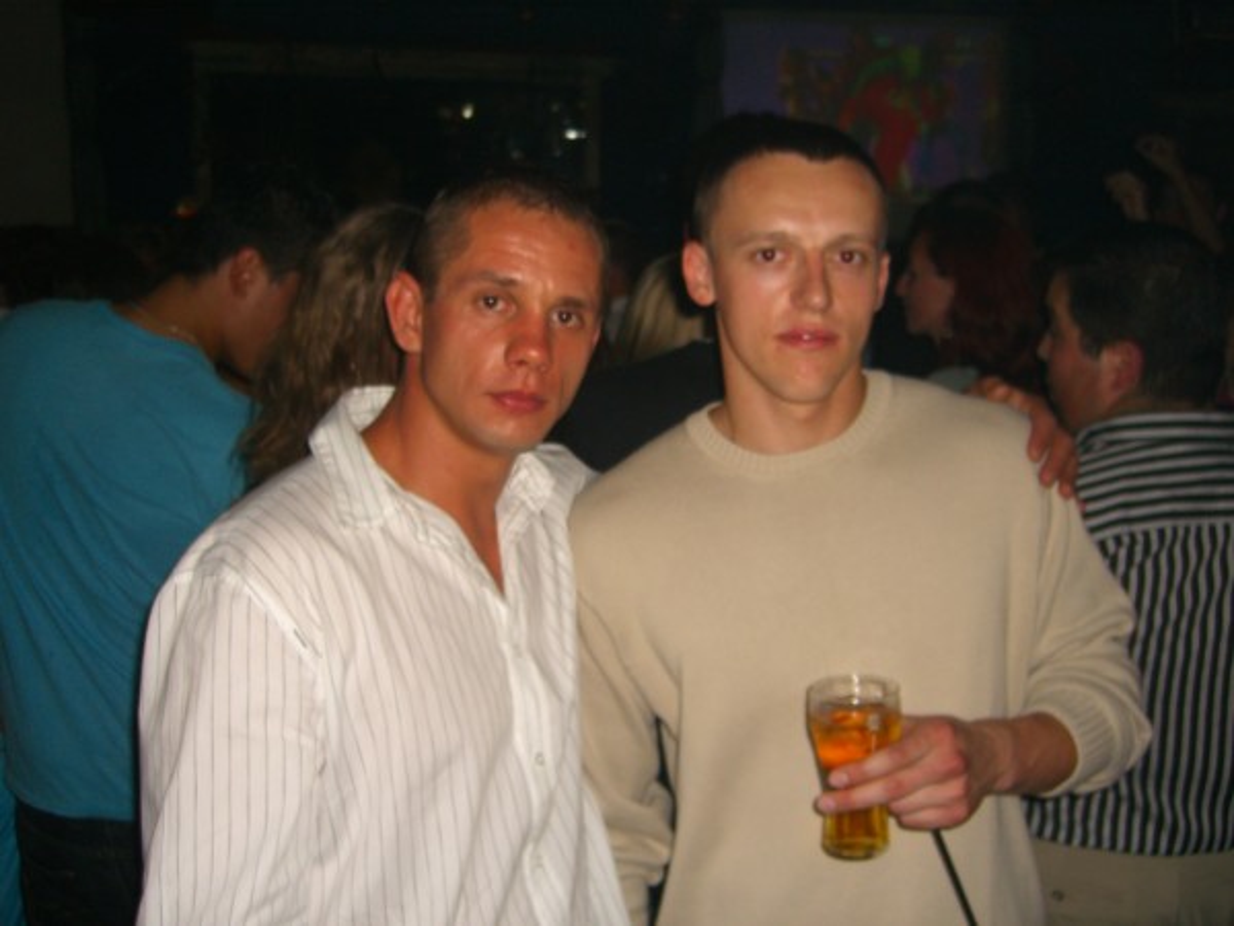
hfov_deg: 49.0
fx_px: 1355
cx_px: 617
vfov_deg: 37.7
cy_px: 463
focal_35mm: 38
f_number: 2.8
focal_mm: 7.9
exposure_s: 1/60
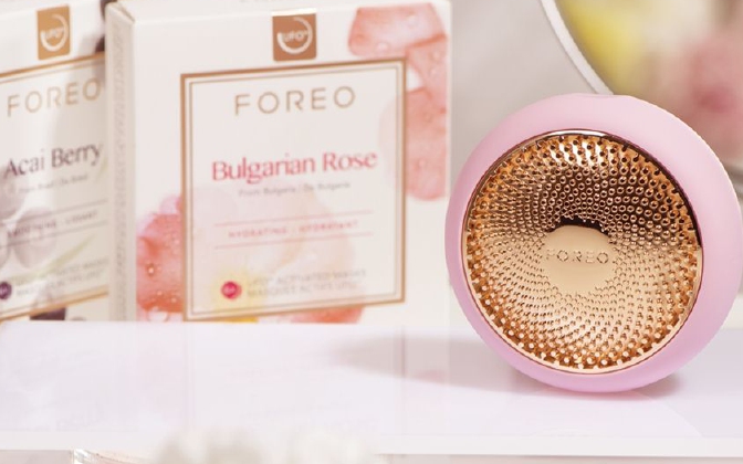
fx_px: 3868
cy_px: 231
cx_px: 492
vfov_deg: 6.9
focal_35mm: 191
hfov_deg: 11.0
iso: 100
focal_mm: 105
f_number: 8
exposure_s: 1/125
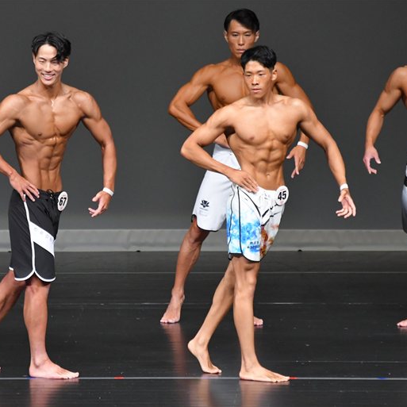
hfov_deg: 4.3
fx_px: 5374
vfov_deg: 4.3
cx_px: 104
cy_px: 203
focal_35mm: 404
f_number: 5.6
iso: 4000
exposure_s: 1/400
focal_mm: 210
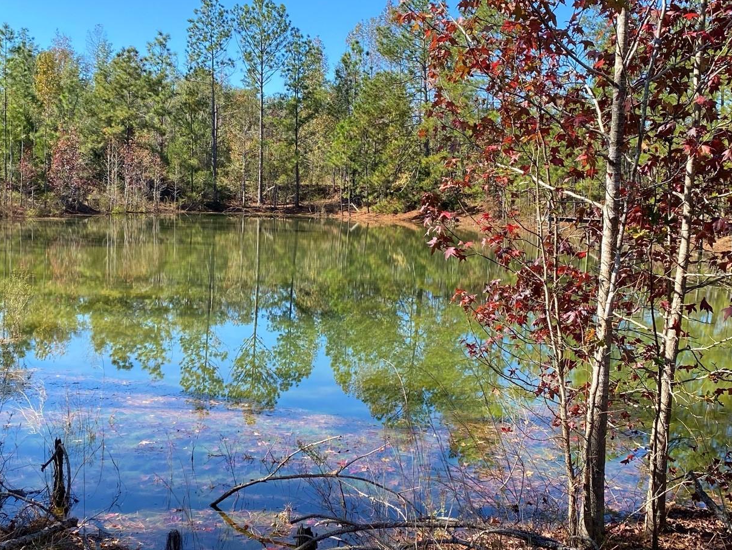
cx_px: 298
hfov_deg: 42.8
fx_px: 931
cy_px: 269
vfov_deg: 32.9
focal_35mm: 44
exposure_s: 1/1124
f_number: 1.8
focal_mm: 4.25
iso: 32
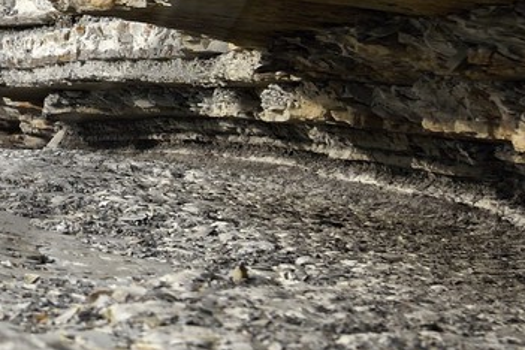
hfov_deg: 8.8
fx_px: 3325
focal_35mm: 228
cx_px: -299
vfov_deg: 5.9
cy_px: -292
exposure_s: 1/400
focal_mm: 50
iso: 200
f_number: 7.1
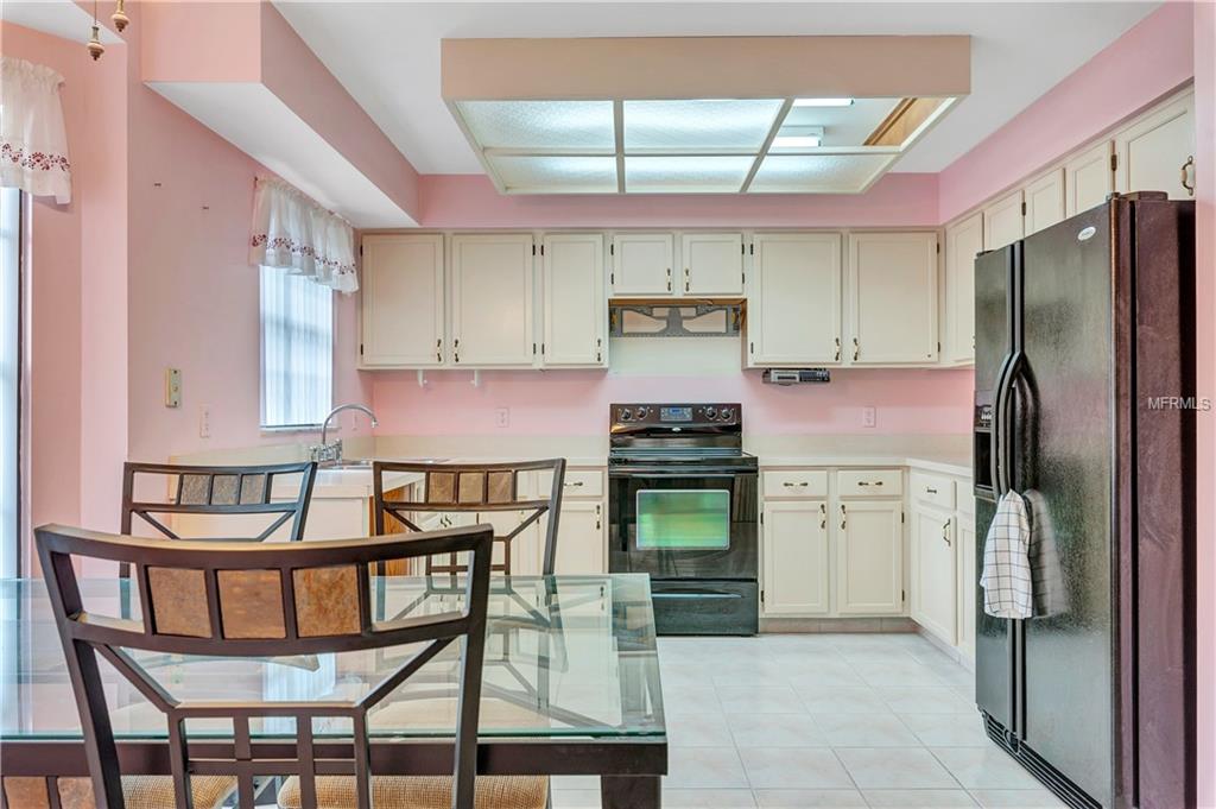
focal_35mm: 24
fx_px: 810
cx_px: 608
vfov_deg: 53.1
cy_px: 404
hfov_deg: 73.8
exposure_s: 1/80
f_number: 8
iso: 320
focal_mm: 24
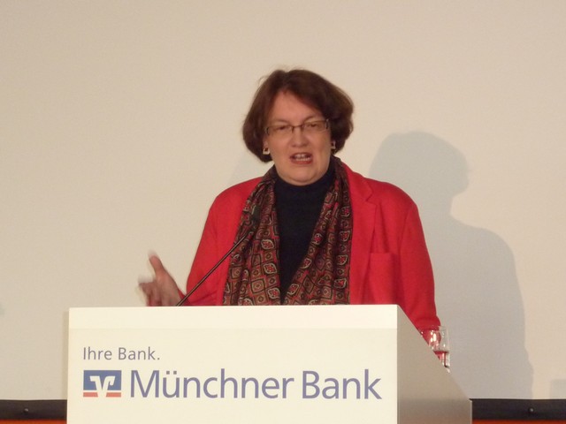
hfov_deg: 14.1
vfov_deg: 10.6
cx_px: 283
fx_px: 2289
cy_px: 212
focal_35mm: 140
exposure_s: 1/40
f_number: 4.2
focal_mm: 12.8
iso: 320
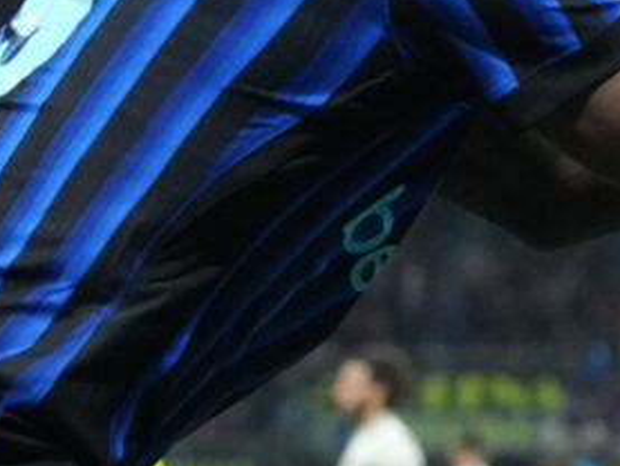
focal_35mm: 249
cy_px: 141
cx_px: 627
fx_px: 4462
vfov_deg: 6.0
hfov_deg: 7.9
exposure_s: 1/1600
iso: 3200
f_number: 3.2
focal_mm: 70
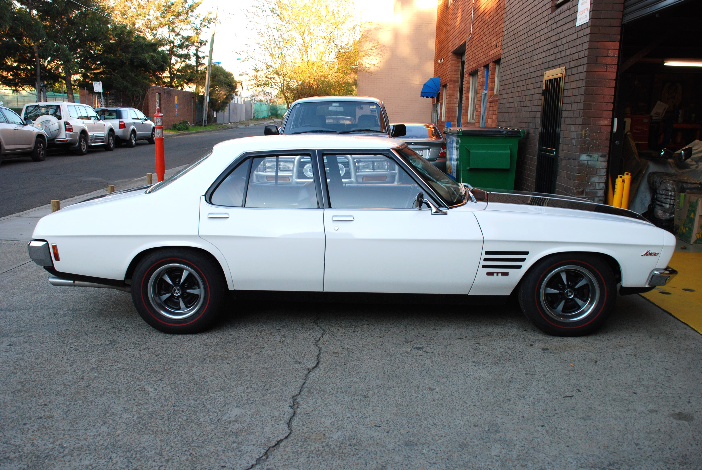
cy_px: 235
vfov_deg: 40.1
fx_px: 644
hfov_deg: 57.2
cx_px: 351
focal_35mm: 33
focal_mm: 22
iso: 200
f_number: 5
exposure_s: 1/100
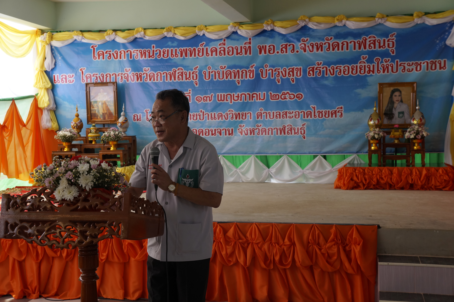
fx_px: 662
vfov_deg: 25.7
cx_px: 227
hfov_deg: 37.9
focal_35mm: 52
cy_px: 151
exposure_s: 1/160
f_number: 8
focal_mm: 35
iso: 400
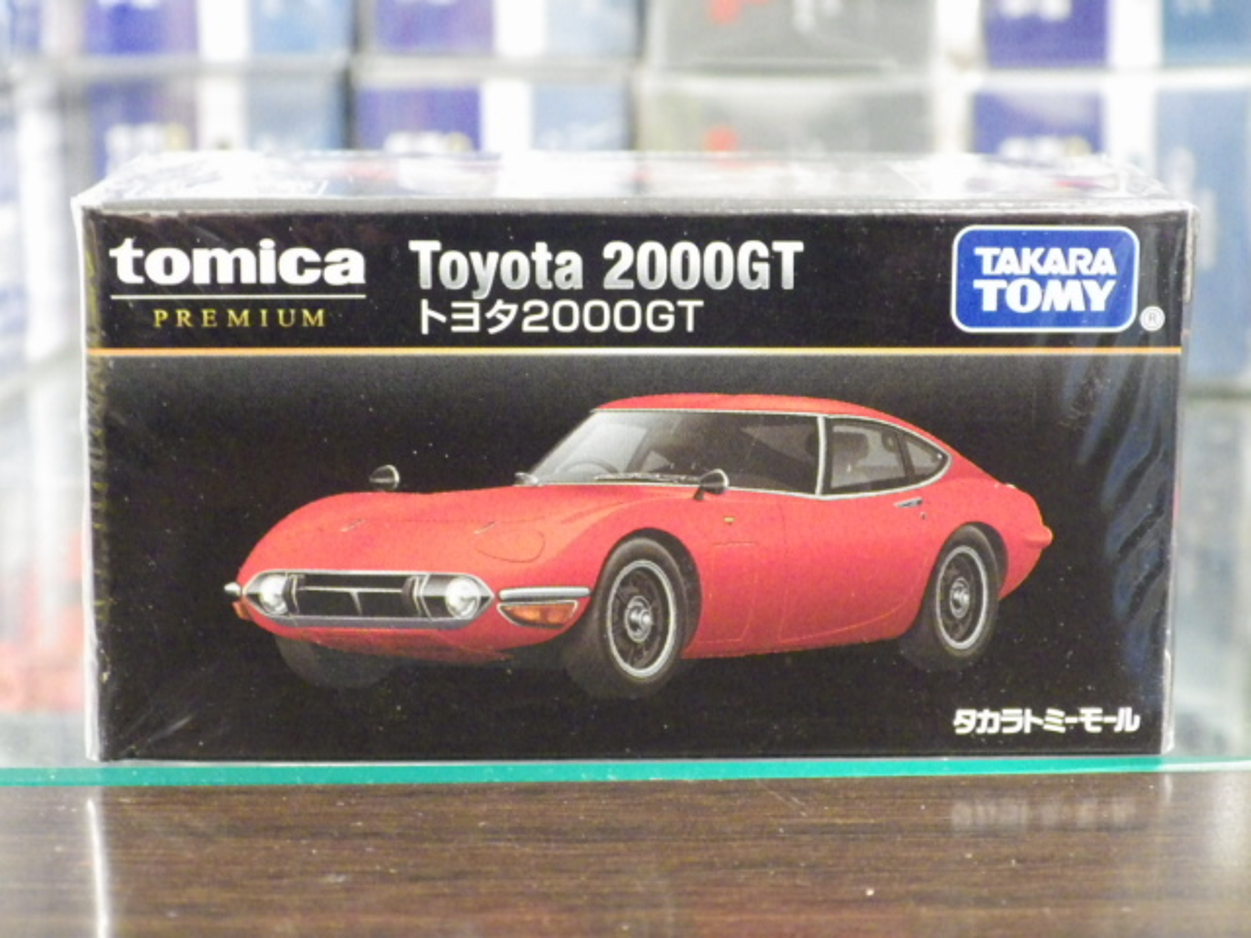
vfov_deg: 20.7
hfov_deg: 27.4
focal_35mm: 71
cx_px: 626
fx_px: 2566
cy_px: 469
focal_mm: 12.8
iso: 1600
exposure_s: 1/15
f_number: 4.2
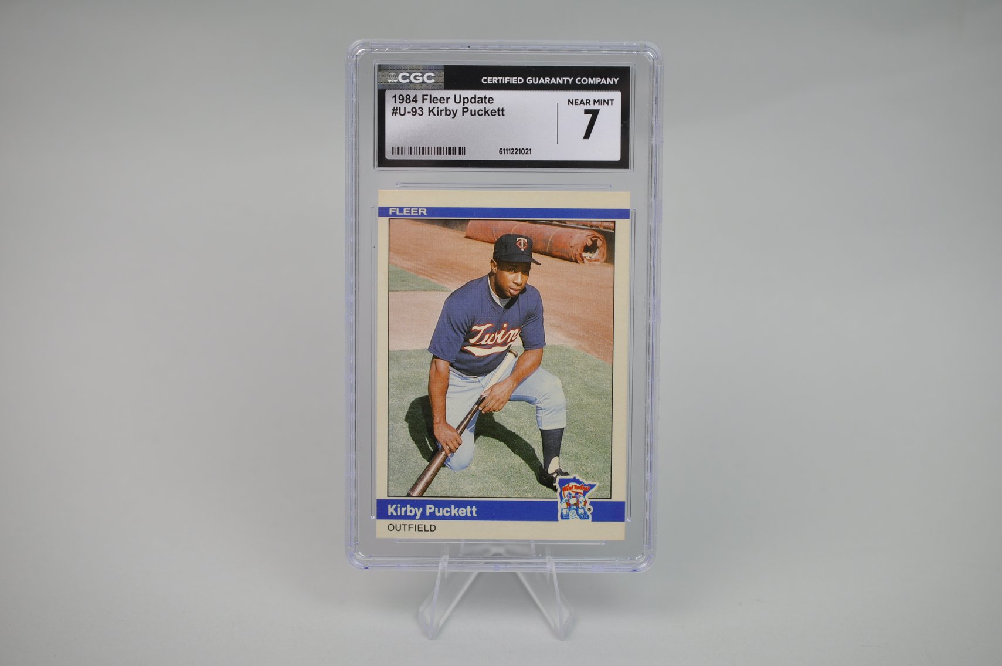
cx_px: 501
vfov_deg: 22.6
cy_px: 333
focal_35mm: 60
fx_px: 1668
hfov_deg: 33.4
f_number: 4
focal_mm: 40
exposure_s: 1/60
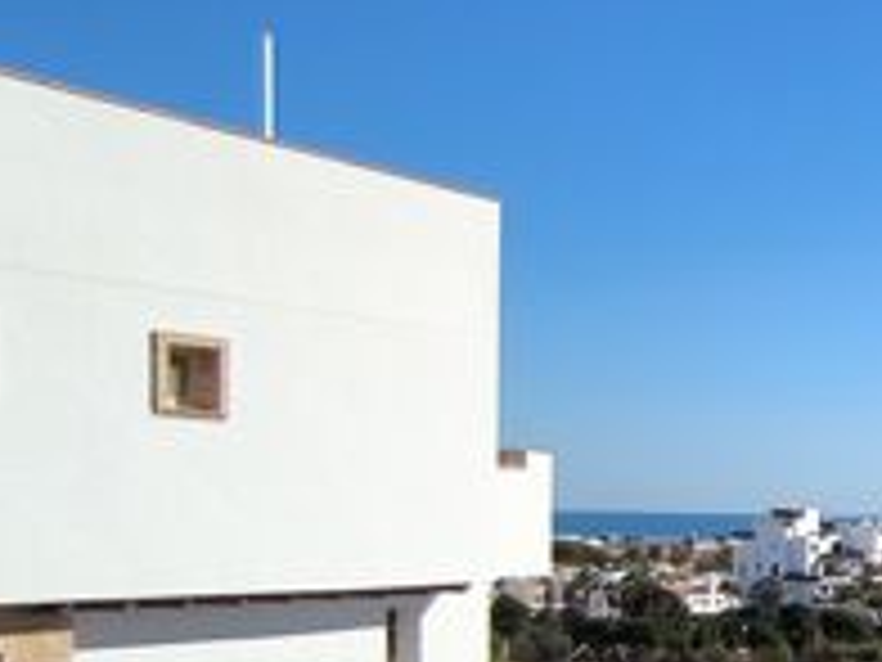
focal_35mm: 72
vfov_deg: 20.1
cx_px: 1438
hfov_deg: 21.2
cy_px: 558
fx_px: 1835
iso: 50
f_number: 2.2
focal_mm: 1.91
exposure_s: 1/1417
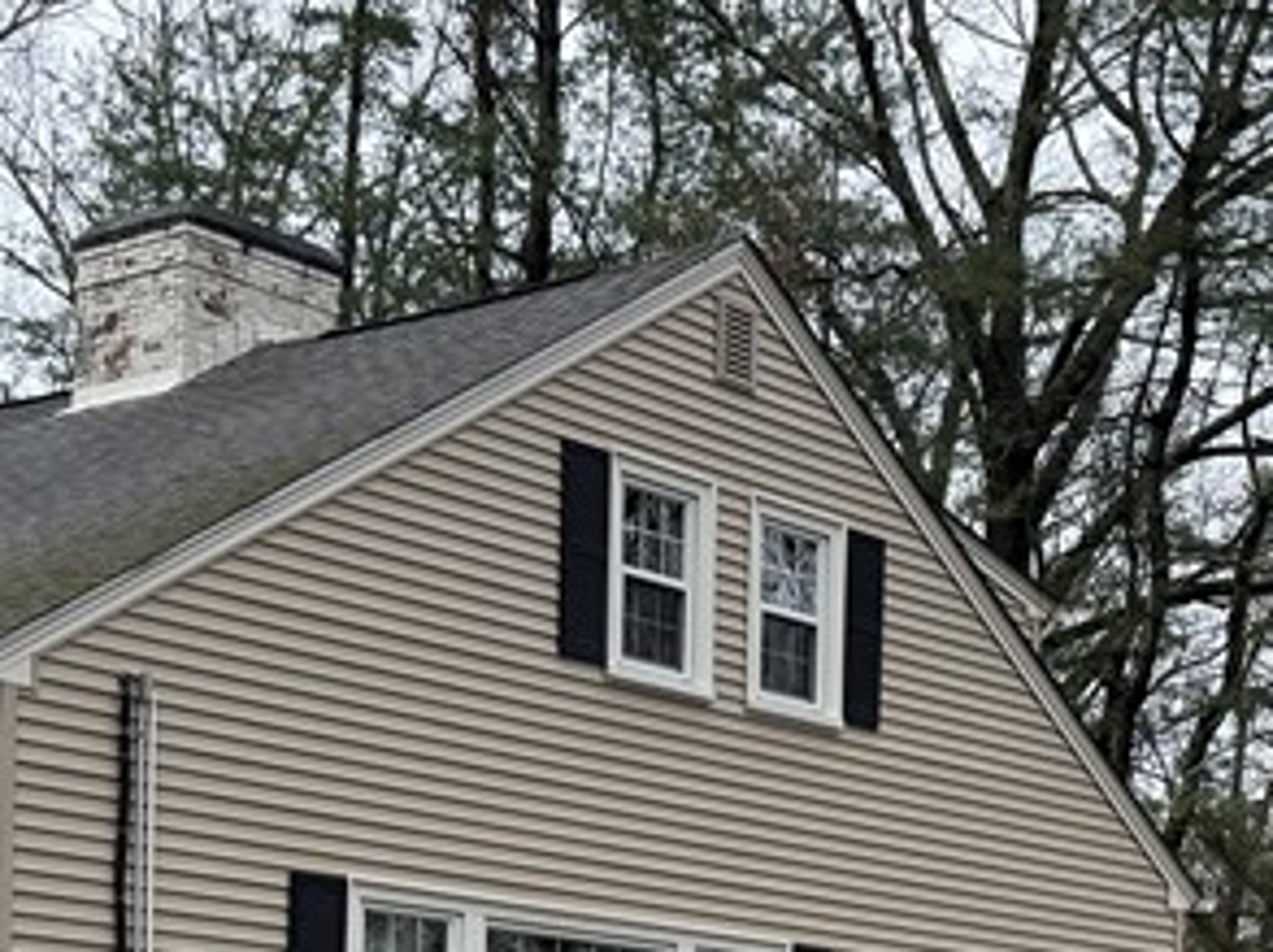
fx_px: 3085
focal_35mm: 84
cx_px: 969
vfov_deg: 16.7
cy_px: 1187
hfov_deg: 23.1
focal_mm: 6.76
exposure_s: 1/1727
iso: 100
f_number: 1.78
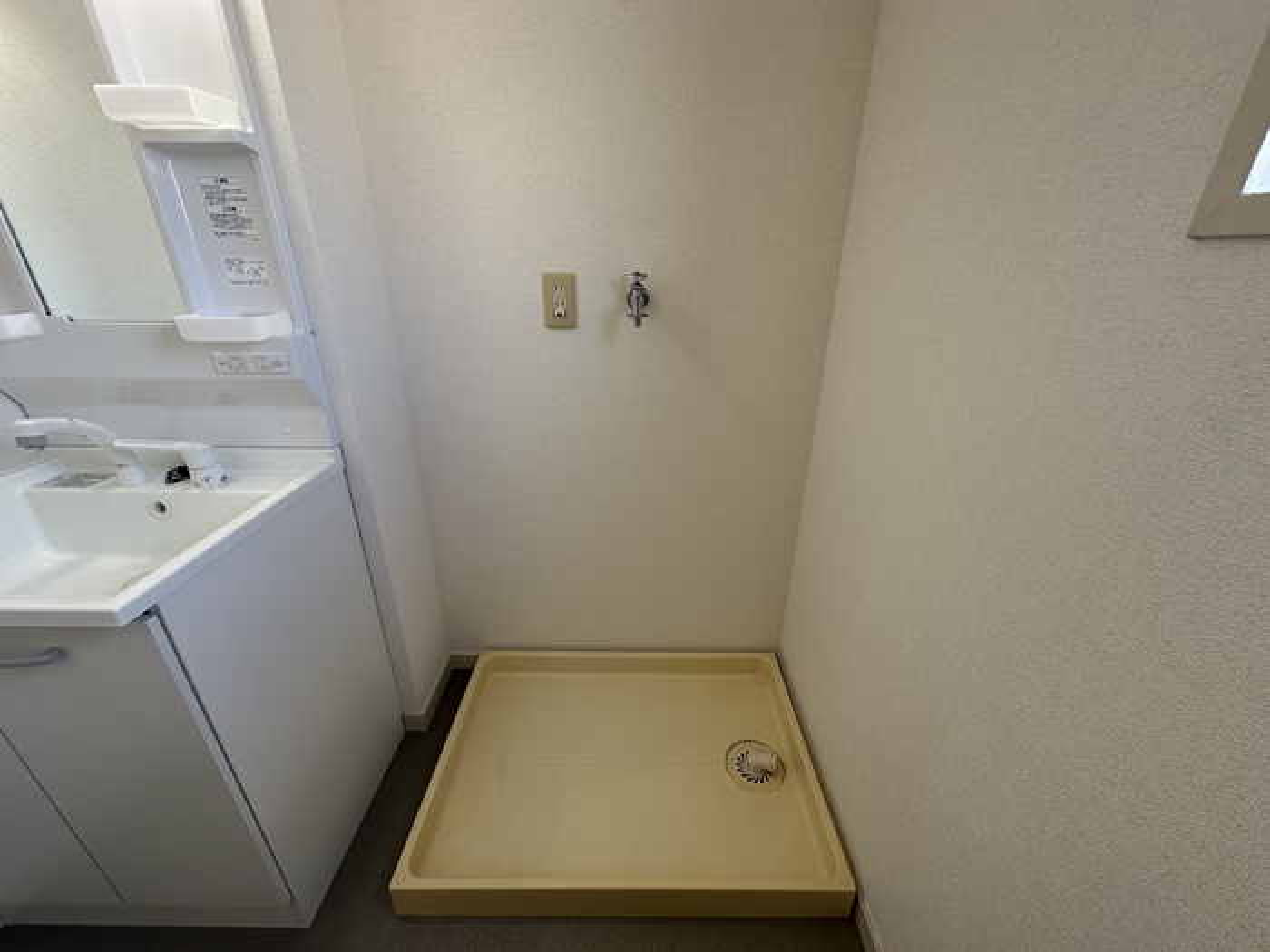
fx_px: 514
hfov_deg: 102.1
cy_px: 476
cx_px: 635
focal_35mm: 14
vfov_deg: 85.7
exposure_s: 1/99
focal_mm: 2.22
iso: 40
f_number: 2.2
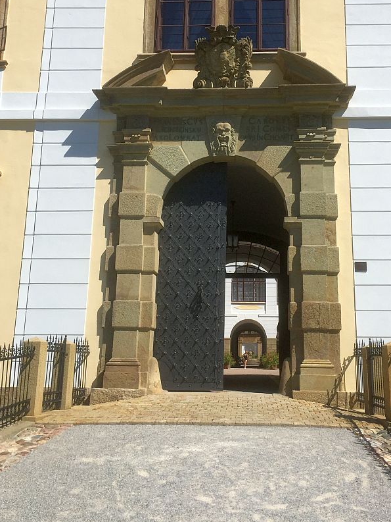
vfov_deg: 47.7
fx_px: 587
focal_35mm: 39
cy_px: 218
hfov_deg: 36.7
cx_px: 226
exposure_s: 1/3049
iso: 32
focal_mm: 4.15
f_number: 2.2
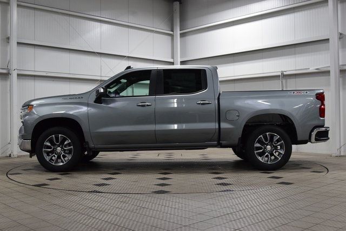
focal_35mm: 40
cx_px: 173
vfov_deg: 33.0
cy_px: 116
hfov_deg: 47.9
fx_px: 389
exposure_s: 1/60
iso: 1600
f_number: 8
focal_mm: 27
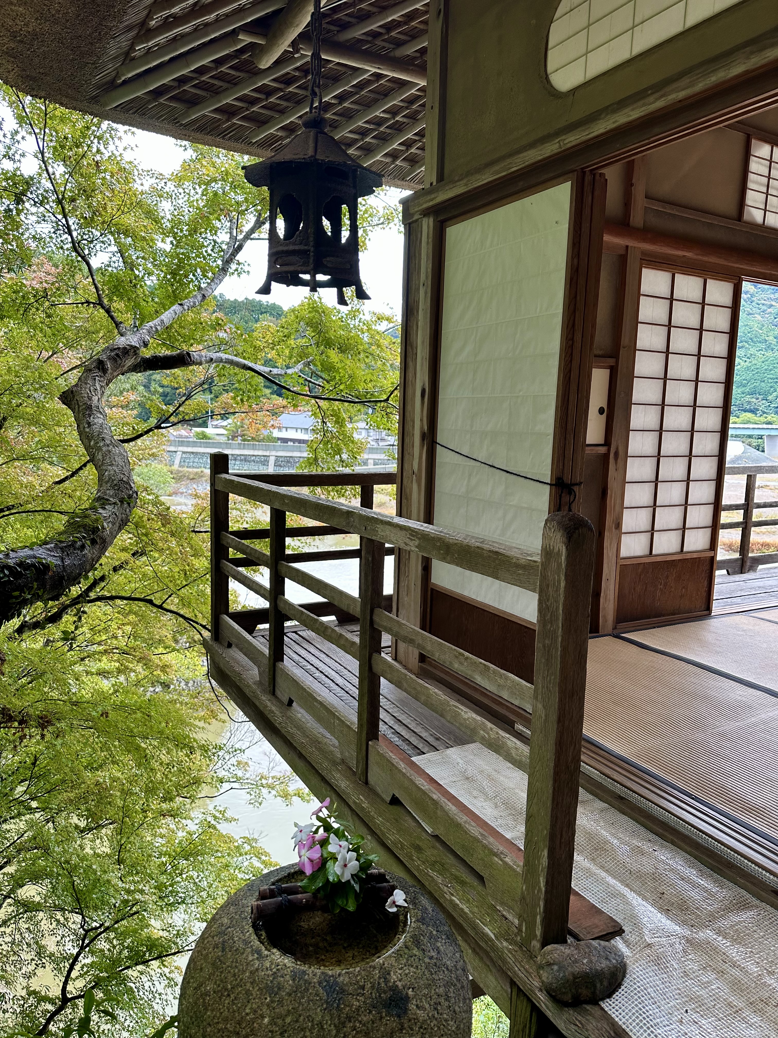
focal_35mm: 24
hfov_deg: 56.8
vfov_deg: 71.6
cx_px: 389
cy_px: 519
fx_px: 719
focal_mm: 6.86
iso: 125
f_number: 1.78
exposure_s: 1/121
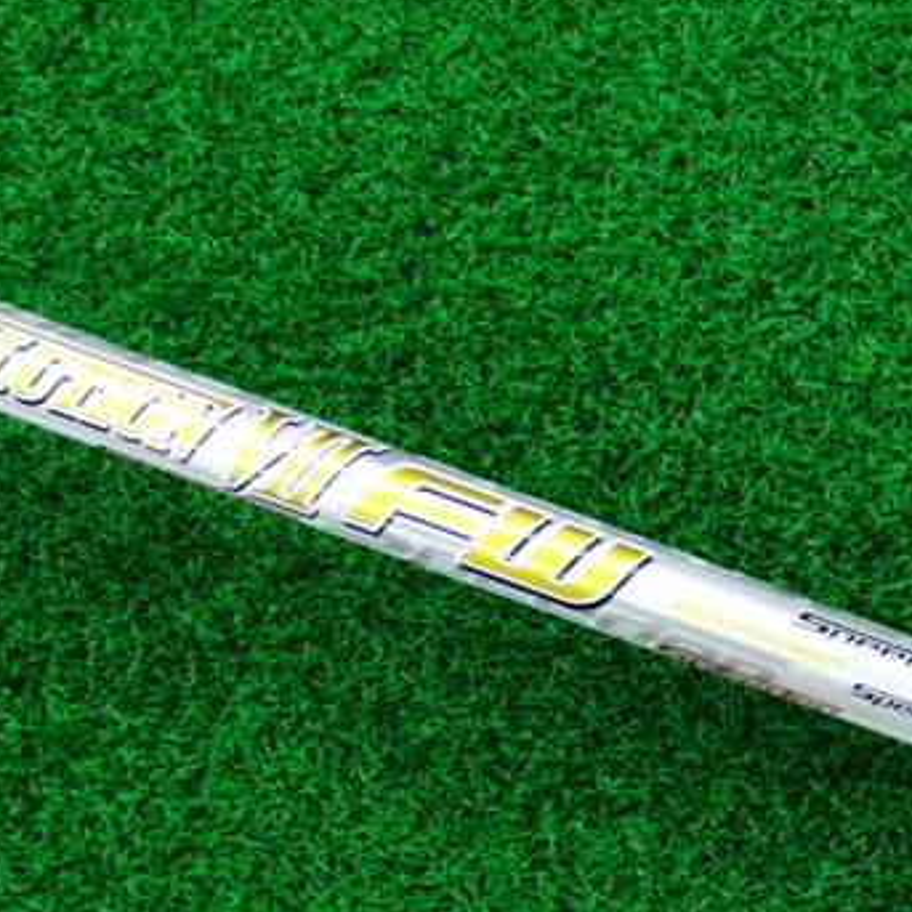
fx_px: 1818
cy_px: 534
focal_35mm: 61
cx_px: 659
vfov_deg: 28.1
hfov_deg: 27.8
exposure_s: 1/40
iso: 400
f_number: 3.6
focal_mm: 6.42
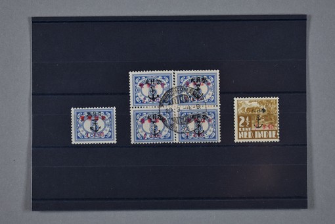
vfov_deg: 20.2
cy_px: 112
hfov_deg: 29.9
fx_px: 628
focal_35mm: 68
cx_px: 168
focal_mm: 45
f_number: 5
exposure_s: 1/80
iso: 100
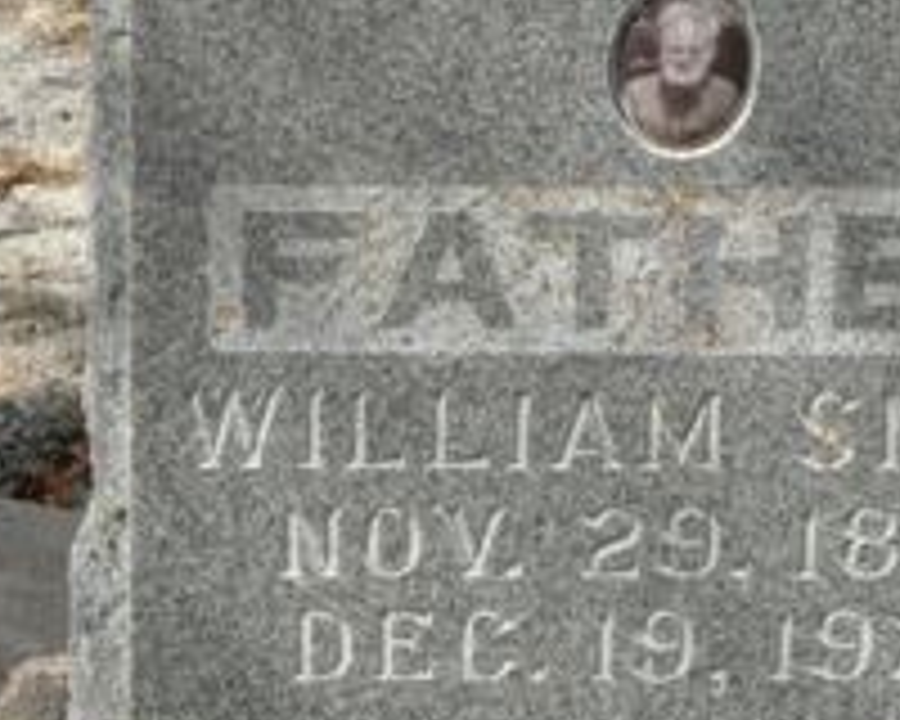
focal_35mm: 247
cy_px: 243
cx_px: 648
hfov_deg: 7.8
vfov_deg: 6.3
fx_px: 6579
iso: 64
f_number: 4.9
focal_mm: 23.4
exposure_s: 1/430
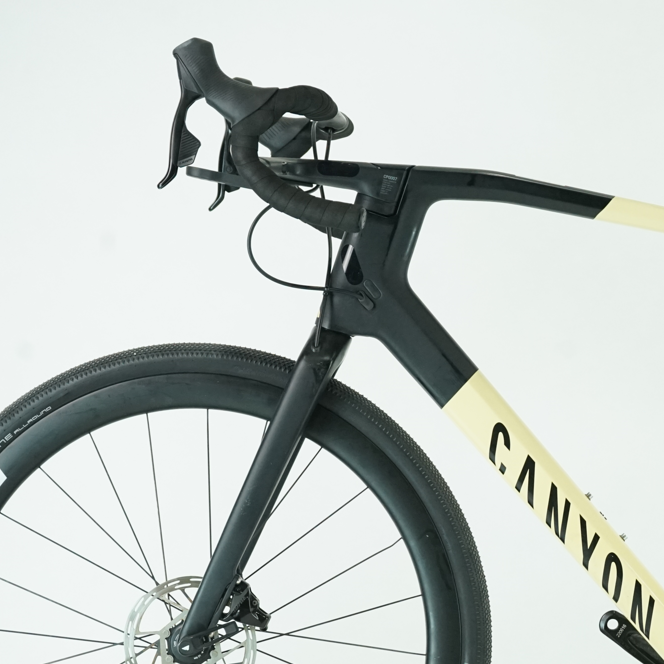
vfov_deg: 13.2
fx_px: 2865
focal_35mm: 132
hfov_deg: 13.1
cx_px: 632
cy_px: 475
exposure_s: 1/200
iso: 2500
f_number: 7.1
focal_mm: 69
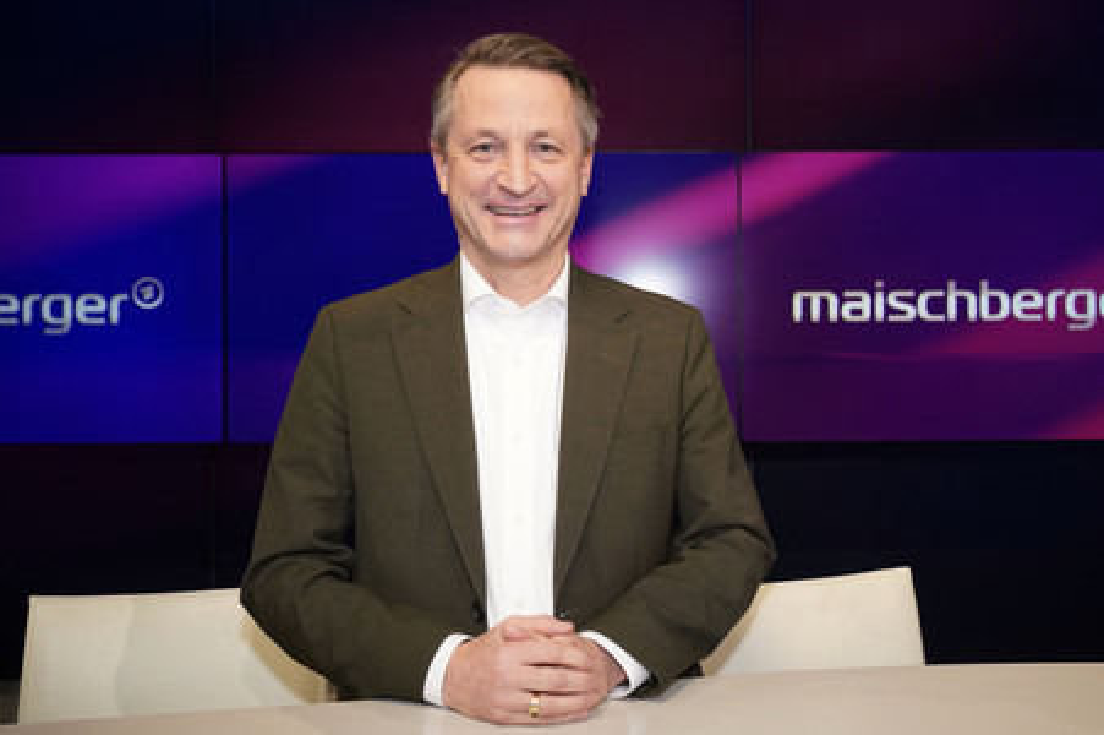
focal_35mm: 31
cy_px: 368
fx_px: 950
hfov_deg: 60.3
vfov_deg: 42.3
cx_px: 552
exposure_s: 1/160
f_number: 5
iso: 2000
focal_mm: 31
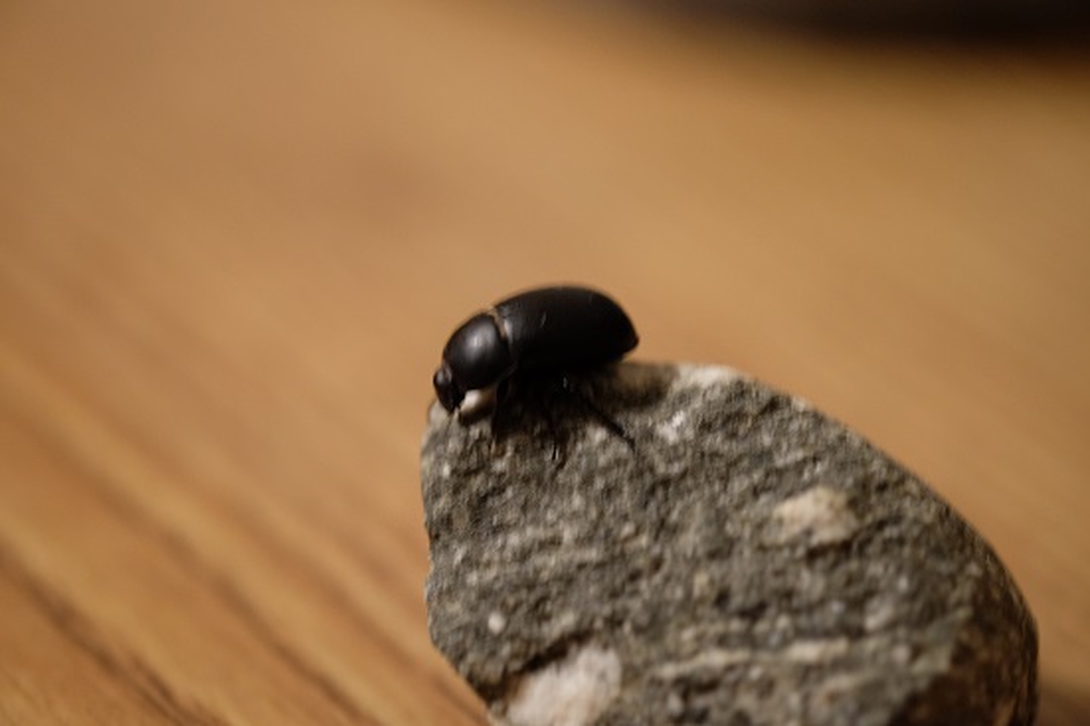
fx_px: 2724
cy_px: 363
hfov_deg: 22.6
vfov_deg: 15.2
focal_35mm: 90
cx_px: 545
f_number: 2.4
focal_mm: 60
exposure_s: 1/20
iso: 2000
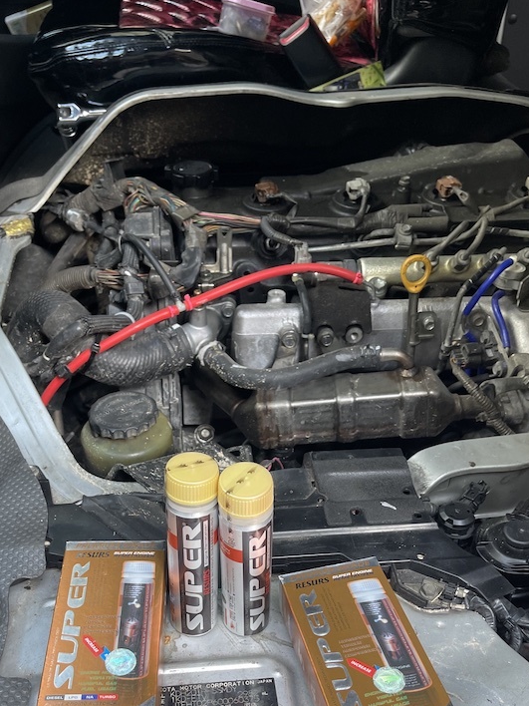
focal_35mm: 37
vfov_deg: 48.8
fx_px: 754
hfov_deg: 38.5
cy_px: 501
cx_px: 217
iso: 100
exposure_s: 1/121
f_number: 1.6
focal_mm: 5.1
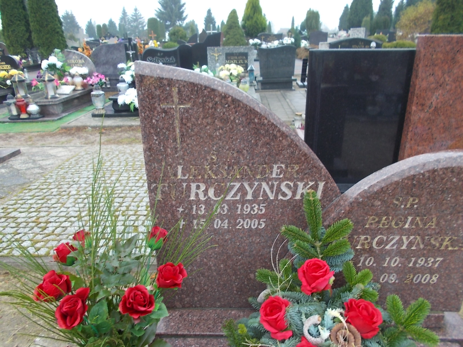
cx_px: 232
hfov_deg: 67.3
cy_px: 174
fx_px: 348
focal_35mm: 26
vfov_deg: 53.1
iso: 80
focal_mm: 4.6
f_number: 3.2
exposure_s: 1/25
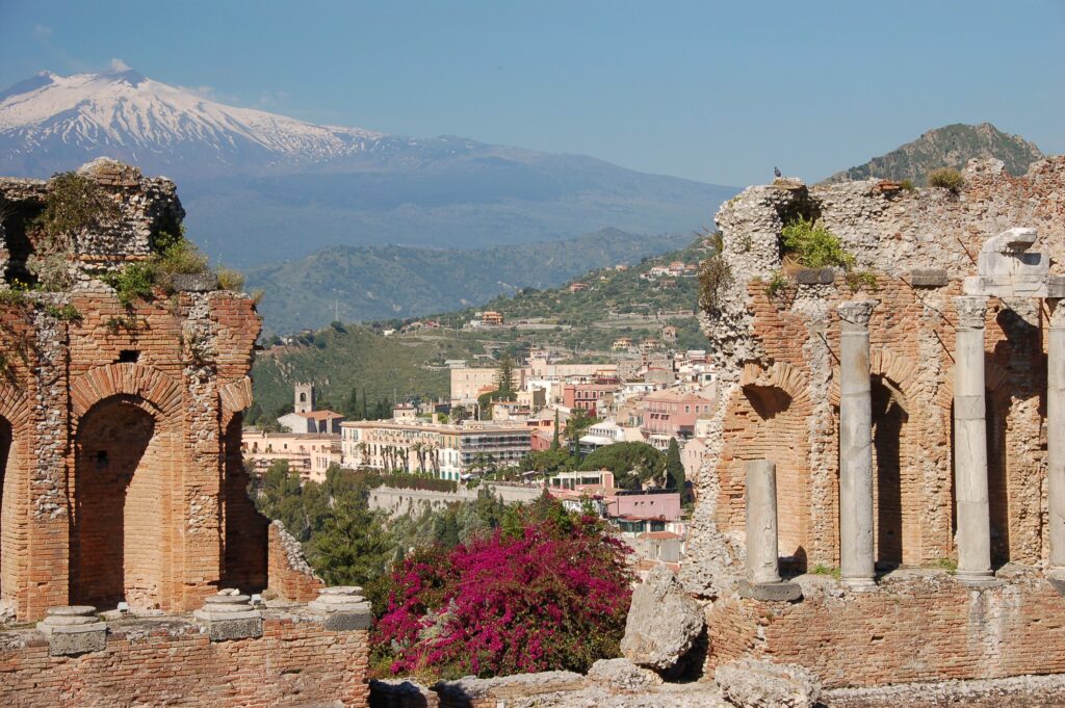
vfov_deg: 17.5
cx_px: 532
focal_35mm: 78
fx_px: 2306
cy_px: 354
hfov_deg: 26.0
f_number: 9
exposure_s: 1/160
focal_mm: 52
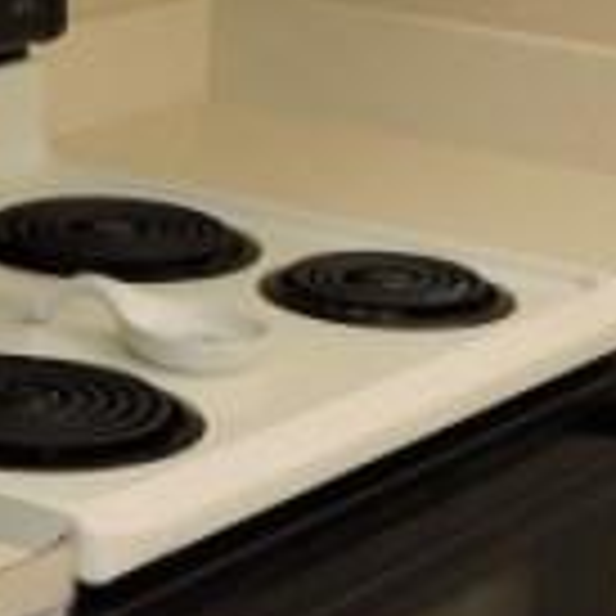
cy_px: -40
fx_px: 3181
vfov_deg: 10.9
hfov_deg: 10.8
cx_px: -157
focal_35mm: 158
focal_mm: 4.3
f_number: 3.3
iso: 220
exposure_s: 1/40
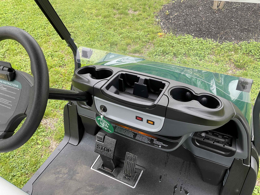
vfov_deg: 48.2
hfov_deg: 61.7
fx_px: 218
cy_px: 98
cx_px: 130
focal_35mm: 29
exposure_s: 1/123
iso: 16
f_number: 1.8
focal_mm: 3
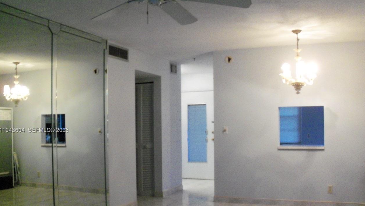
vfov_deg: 30.3
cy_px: 131
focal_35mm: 39
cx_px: 181
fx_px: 377
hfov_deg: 51.6
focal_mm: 6.3
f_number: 3
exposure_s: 1/30
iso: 400
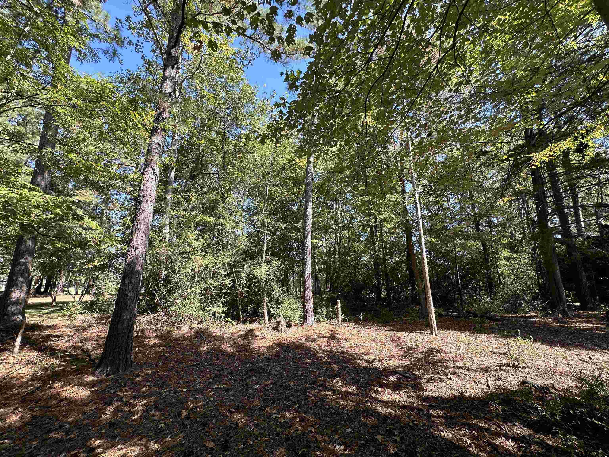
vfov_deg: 85.7
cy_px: 228
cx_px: 304
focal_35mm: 14
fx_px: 246
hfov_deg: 102.1
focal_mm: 2.22
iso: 40
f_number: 2.2
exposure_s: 1/225
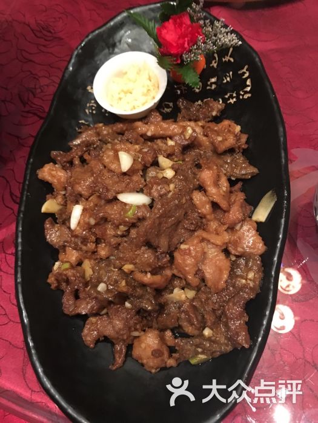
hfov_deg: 48.2
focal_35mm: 29
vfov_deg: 61.7
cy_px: 212
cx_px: 159
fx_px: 355
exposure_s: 1/17
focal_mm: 4.15
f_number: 2.2
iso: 250
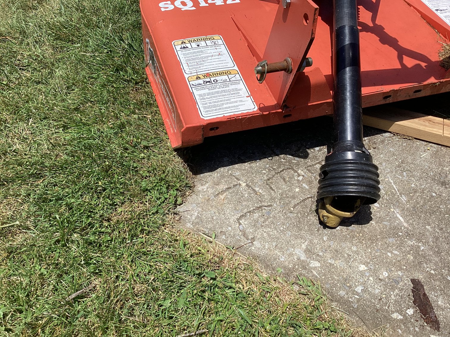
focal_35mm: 31
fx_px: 403
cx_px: 225
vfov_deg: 45.4
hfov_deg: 58.3
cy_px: 168
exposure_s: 1/1314
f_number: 2.4
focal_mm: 3.3
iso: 25
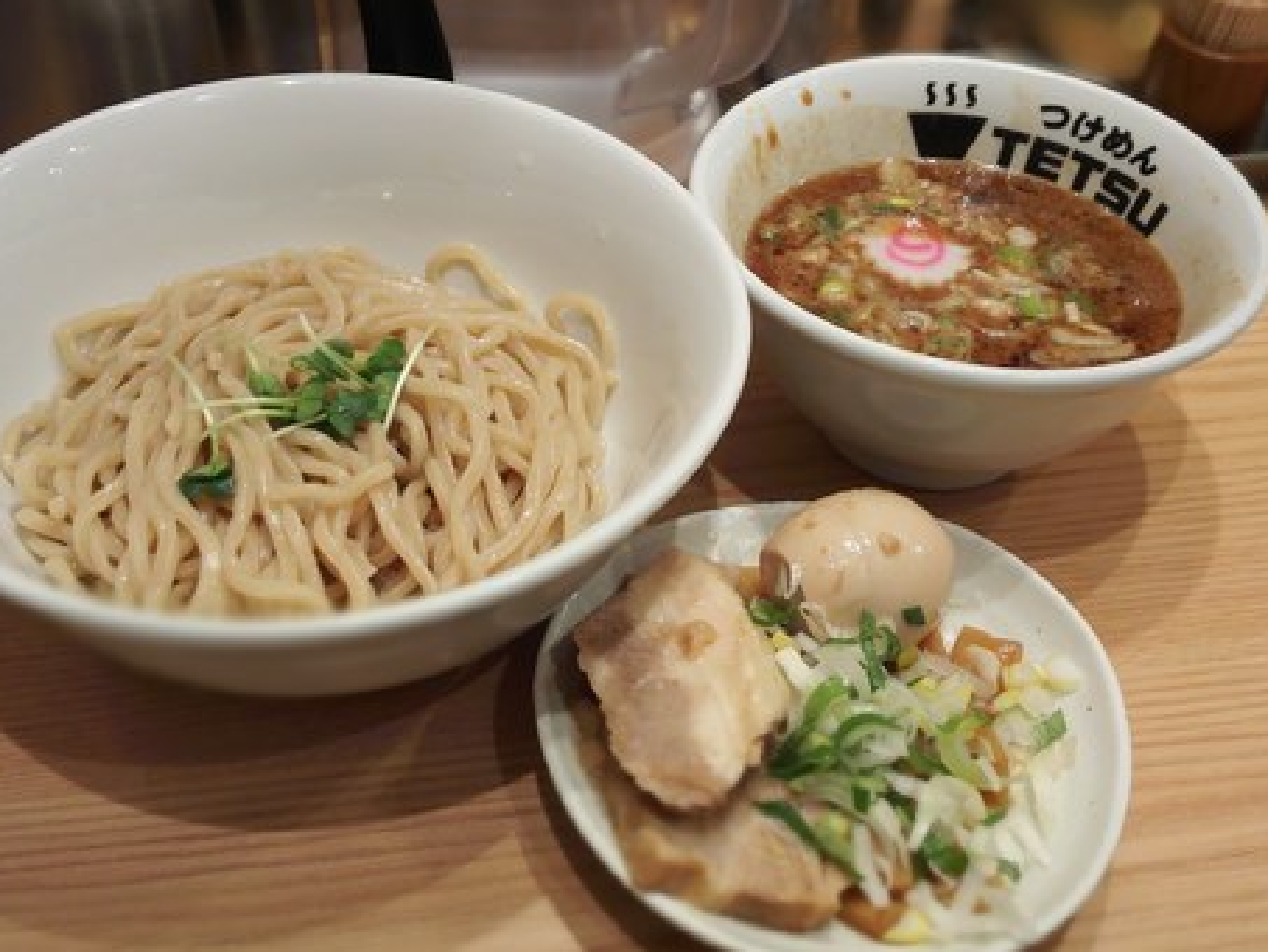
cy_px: 465
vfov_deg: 35.2
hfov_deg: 45.7
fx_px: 1502
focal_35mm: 41
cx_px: 605
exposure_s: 1/50
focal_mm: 3.8
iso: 100
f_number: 4
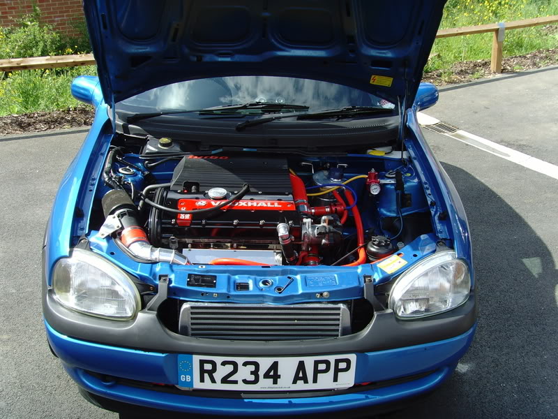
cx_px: 279
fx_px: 629
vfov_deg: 36.8
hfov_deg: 47.9
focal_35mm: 39
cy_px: 210
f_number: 3.5
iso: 80
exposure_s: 1/350
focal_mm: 6.6
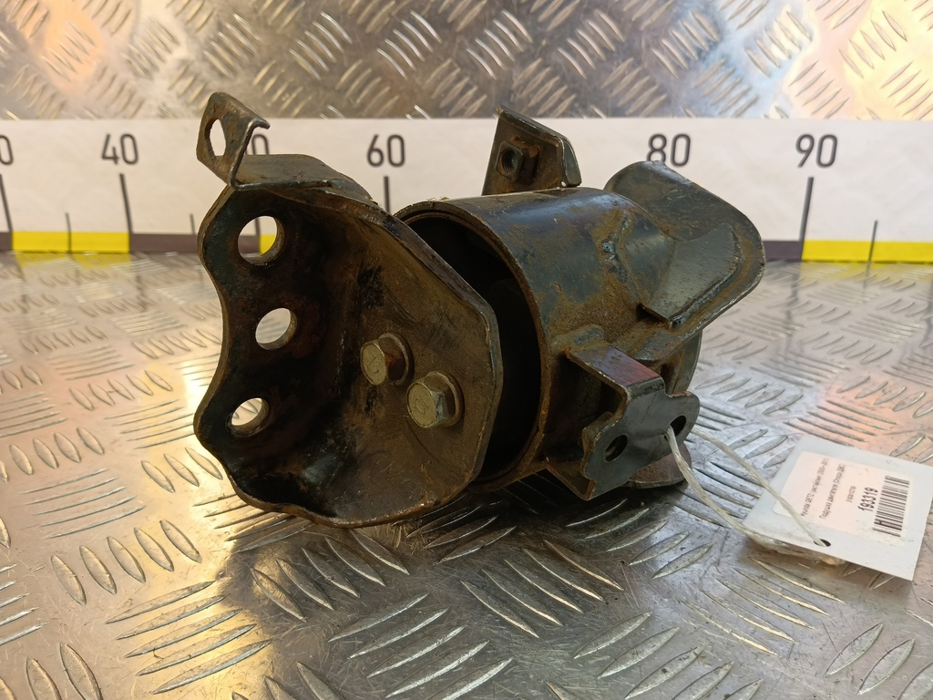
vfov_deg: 58.9
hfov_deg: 73.9
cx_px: 466
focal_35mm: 23
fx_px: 620
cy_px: 350
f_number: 1.6
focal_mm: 4.11
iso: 99
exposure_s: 1/50
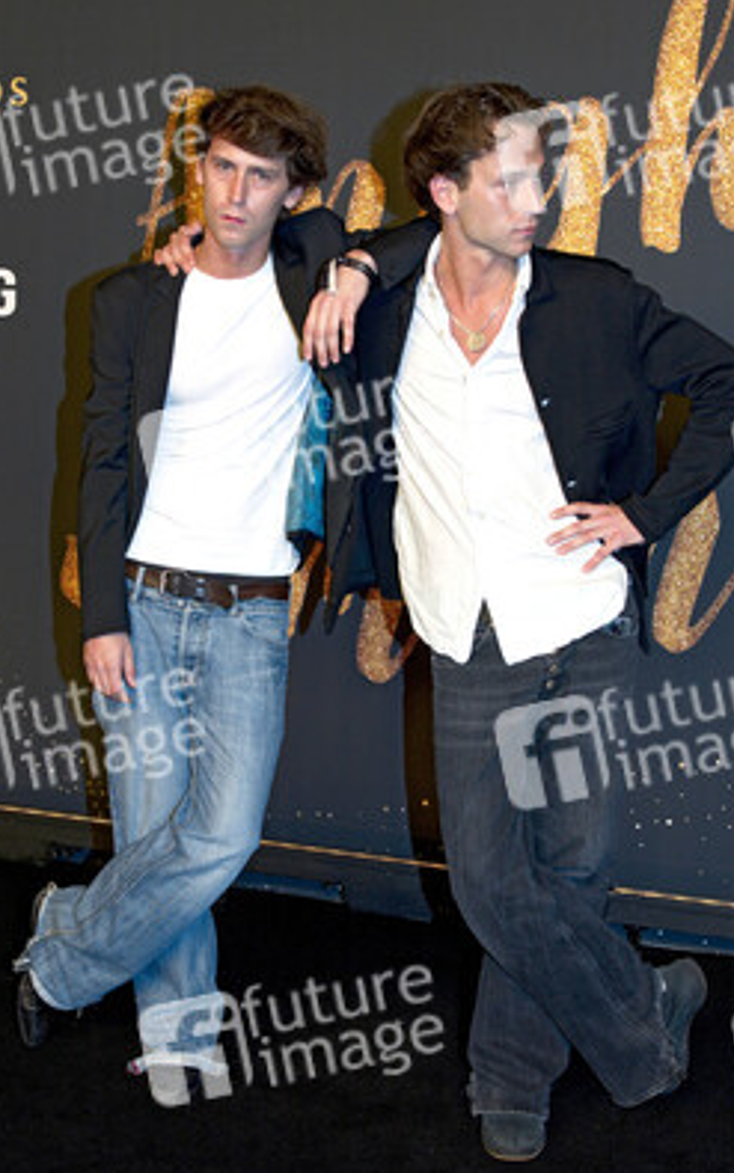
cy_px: 591
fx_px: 1056
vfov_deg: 58.1
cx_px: 377
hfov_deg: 38.3
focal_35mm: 33
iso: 800
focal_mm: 32
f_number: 6.3
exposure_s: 1/250
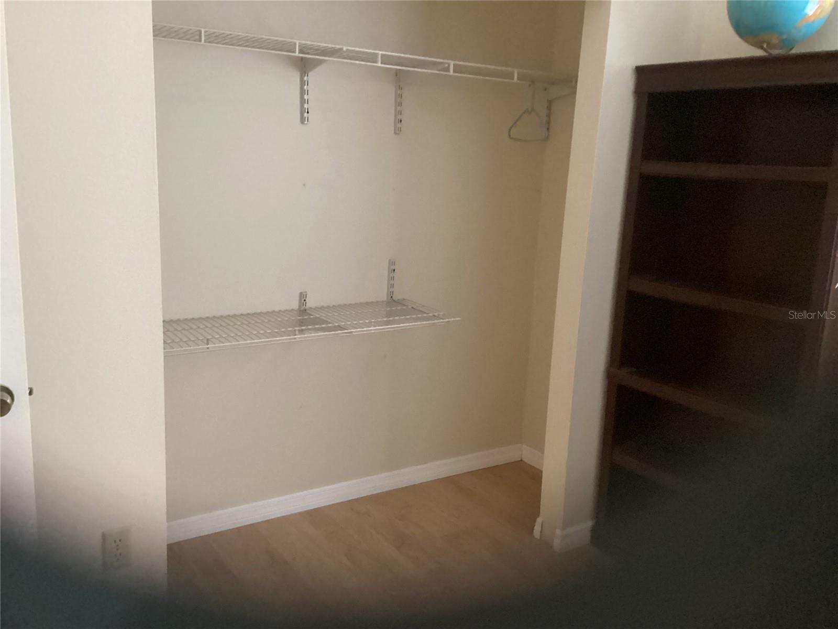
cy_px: 314
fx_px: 750
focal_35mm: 31
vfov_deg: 45.4
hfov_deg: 58.4
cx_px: 419
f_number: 2.4
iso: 800
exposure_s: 1/24
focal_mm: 3.3
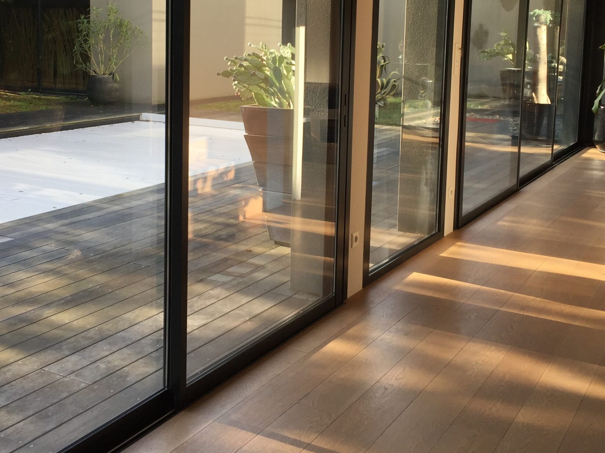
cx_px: 294
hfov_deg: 42.1
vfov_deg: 31.6
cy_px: 109
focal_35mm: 45
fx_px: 786
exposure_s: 1/271
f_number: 2.2
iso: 32
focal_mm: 4.15
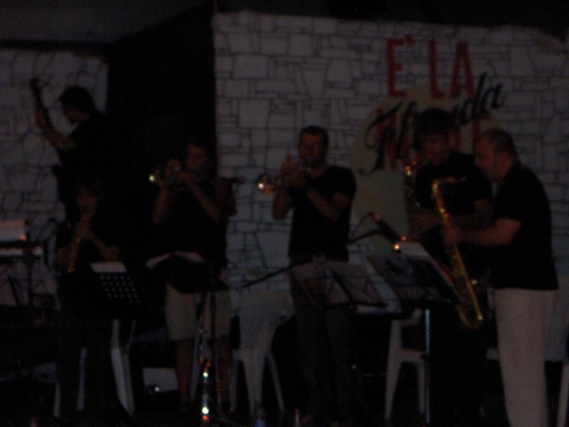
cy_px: 214
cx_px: 284
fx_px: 1726
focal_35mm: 105
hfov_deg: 18.7
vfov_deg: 14.1
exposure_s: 1/125
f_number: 4.8
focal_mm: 17.39
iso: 200
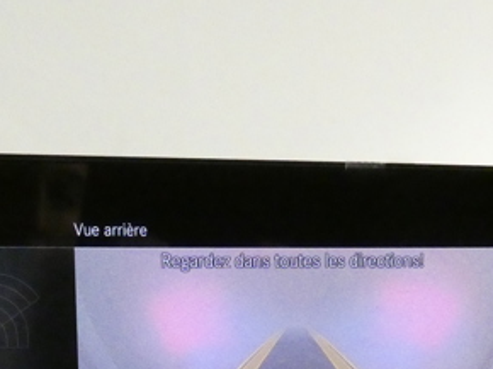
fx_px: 825
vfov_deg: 23.3
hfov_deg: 33.2
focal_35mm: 58
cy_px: 427
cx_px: 262
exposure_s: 1/125
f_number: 2.9
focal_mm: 3.8
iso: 2500
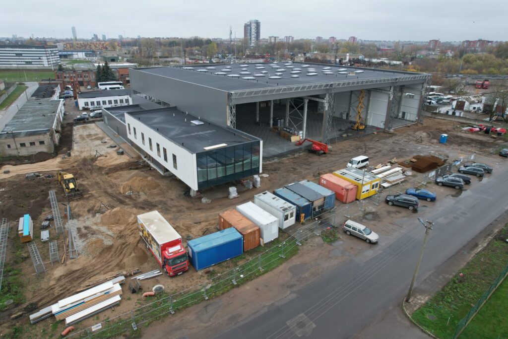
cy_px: 170
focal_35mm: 22
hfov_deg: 78.6
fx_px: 310
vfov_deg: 57.2
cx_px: 254
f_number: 2.8
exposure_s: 1/120
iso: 200
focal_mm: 8.38
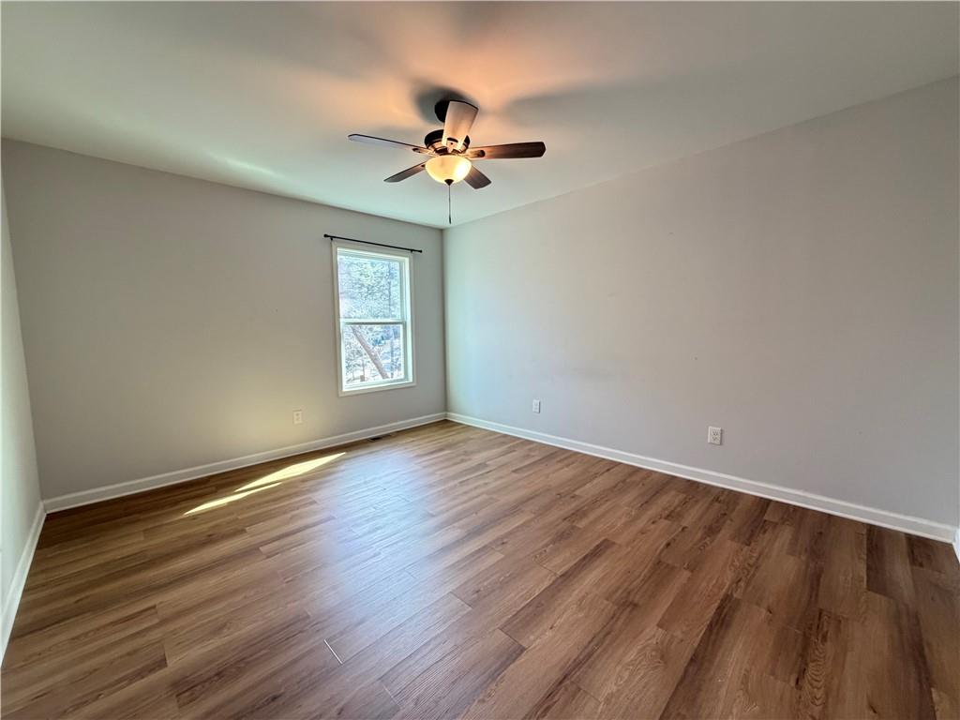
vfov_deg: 85.7
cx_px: 480
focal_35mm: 14
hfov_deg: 102.1
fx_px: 388
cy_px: 360
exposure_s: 1/60
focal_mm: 2.22
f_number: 2.2
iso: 320
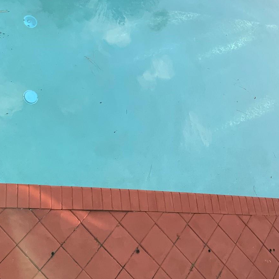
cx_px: 150
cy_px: 64
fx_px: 547
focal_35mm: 60
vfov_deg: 28.1
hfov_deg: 28.6
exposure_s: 1/249
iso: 16
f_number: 1.8
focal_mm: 3
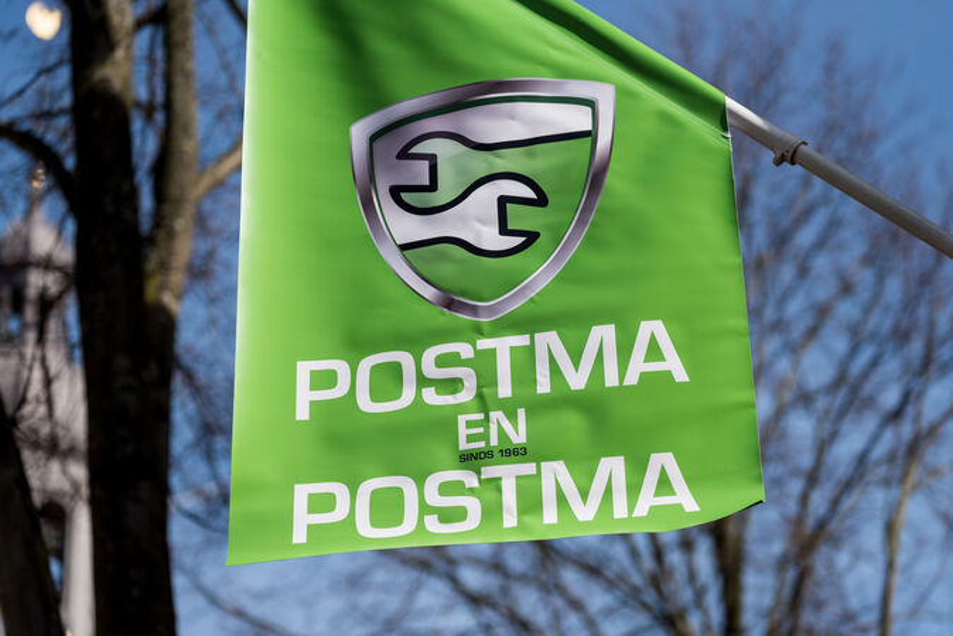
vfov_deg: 13.1
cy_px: 318
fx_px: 2781
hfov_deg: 19.4
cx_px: 476
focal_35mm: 105
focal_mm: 105
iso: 250
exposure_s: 1/3200
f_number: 4
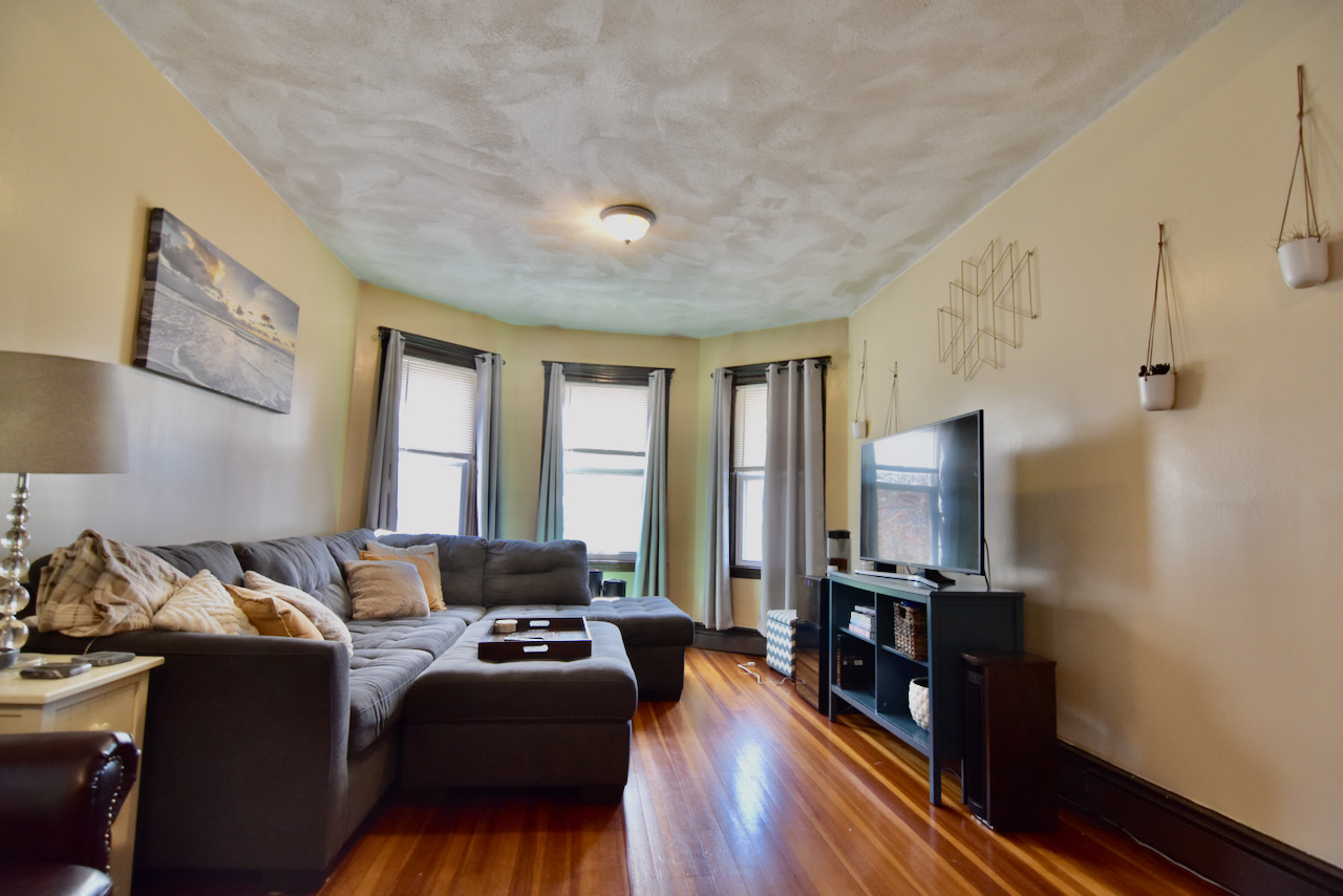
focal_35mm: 17
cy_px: 448
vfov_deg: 69.7
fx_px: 644
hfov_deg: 92.4
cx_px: 672
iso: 800
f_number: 4
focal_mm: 11.5
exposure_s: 1/60
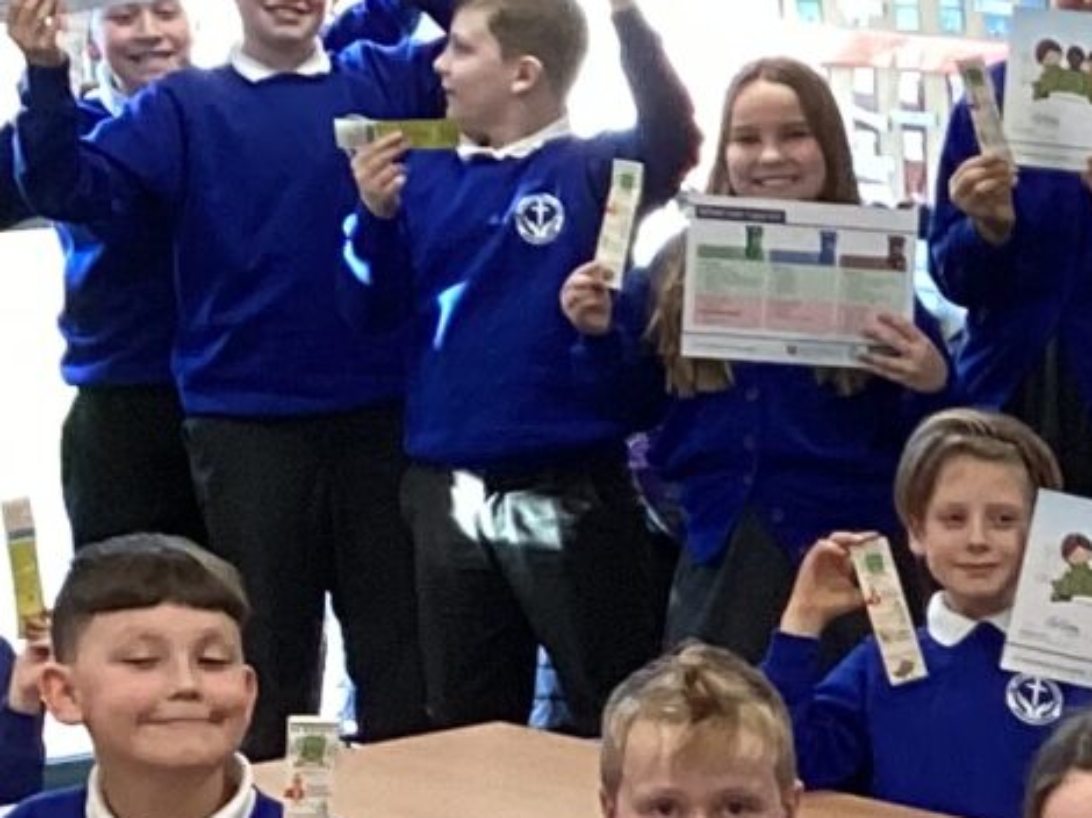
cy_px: 848
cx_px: 1524
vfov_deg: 8.7
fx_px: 5329
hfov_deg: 11.3
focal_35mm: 169
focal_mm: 3.3
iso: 125
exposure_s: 1/50
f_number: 2.4
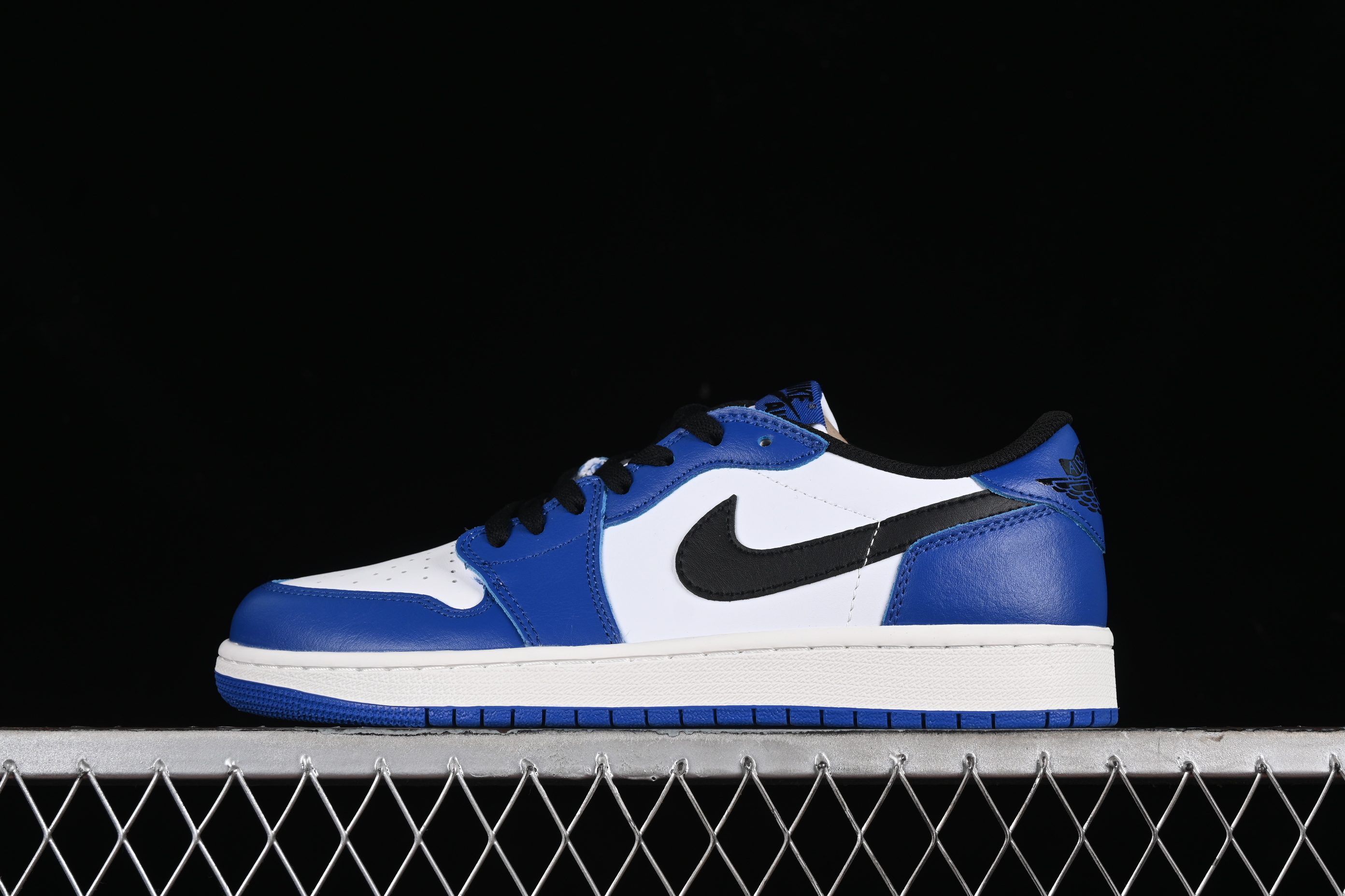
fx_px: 2802
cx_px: 672
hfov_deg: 27.0
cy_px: 448
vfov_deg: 18.2
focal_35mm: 75
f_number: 8
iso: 160
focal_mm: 50
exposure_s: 1/80
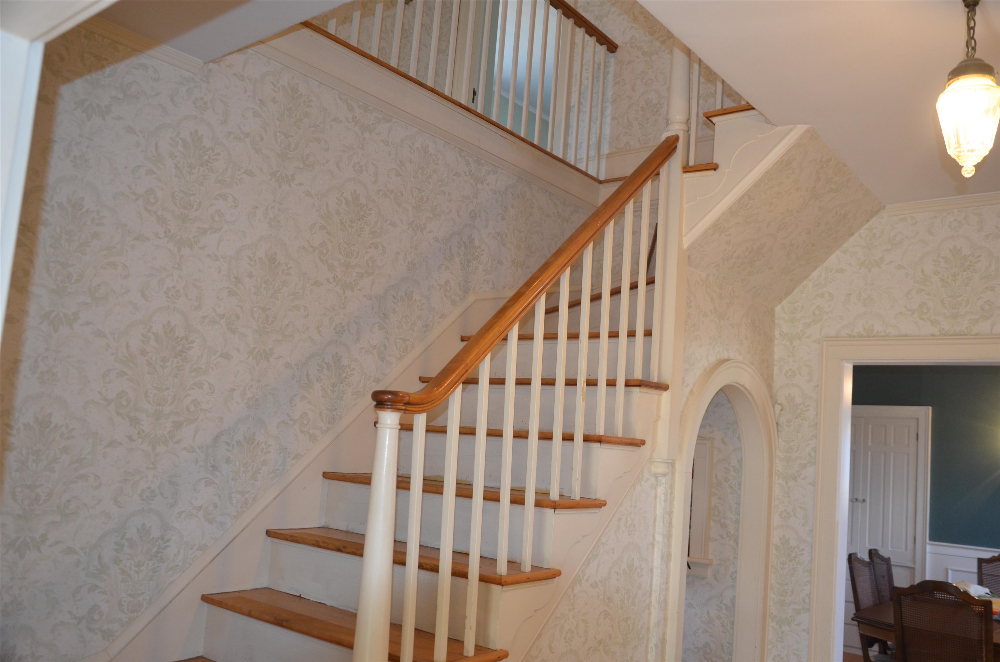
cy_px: 331
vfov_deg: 41.5
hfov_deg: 59.6
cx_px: 500
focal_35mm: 32
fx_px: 873
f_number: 3.8
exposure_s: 1/60
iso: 720
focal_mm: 21
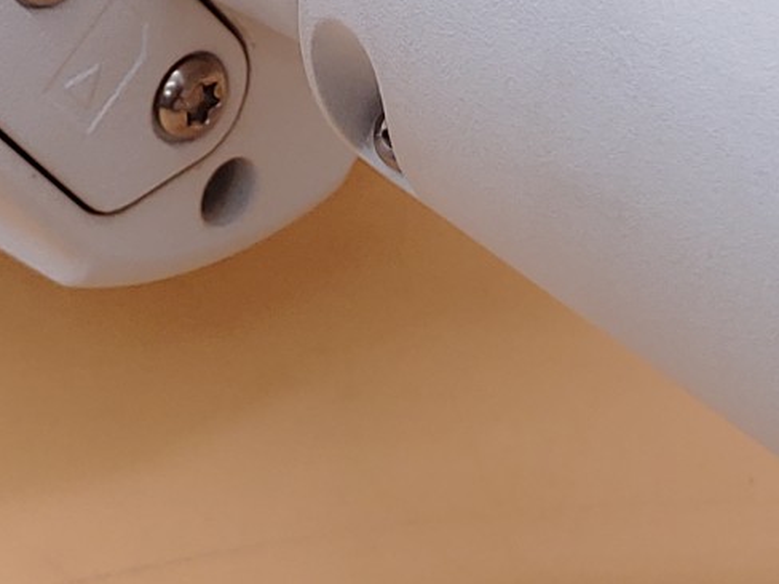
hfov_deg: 16.3
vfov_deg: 11.7
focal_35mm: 121
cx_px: 294
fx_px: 2723
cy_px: -274
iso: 50
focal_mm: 4.36
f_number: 1.8
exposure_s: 1/120
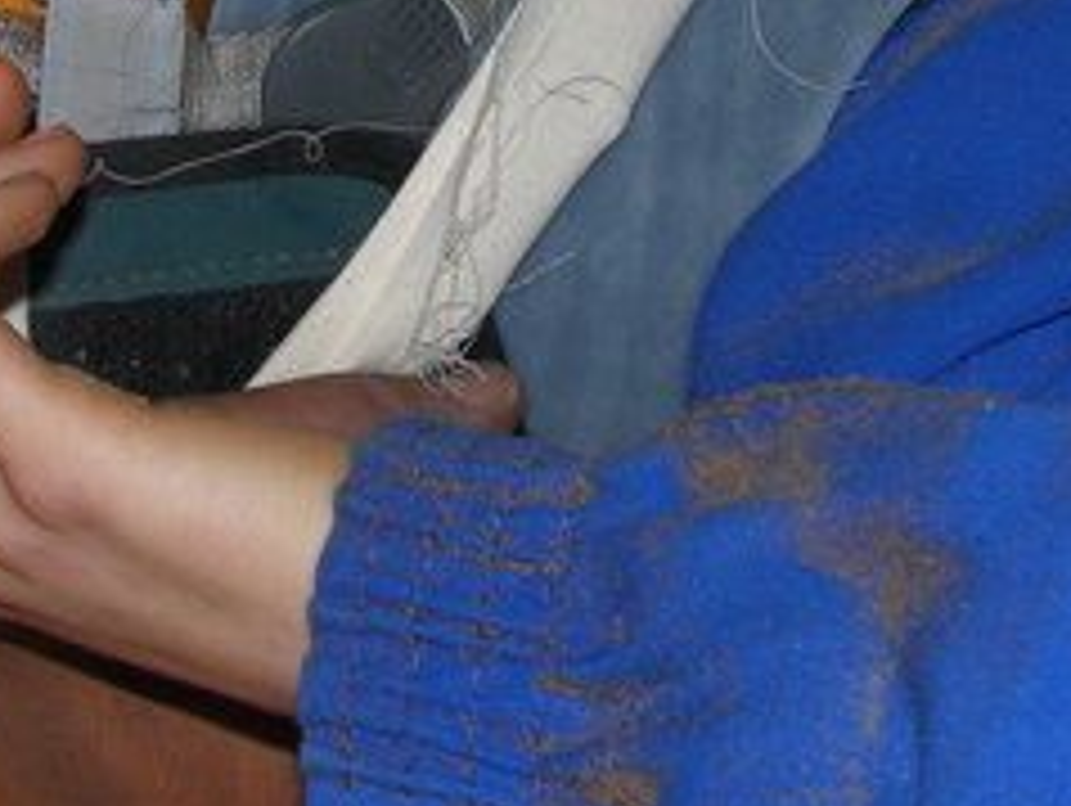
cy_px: -23
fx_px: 4367
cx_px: 441
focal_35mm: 141
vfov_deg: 10.4
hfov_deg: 14.0
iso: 50
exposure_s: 1/30
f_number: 5.2
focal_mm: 10.7
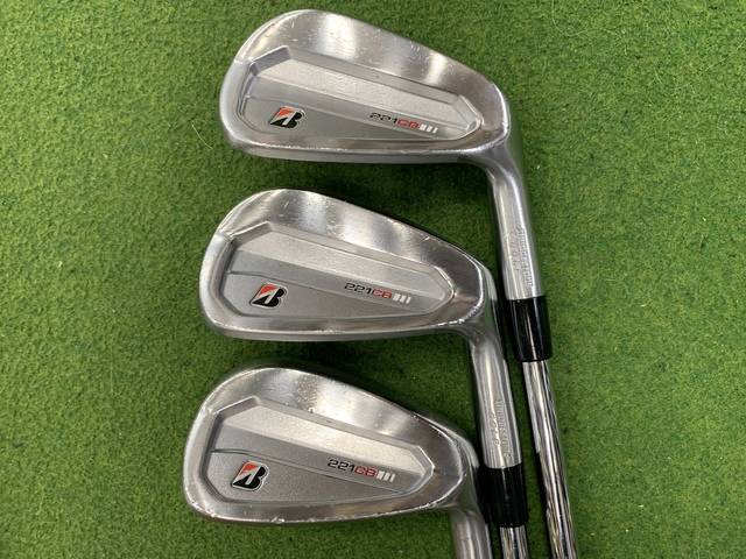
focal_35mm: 26
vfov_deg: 53.1
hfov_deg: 67.3
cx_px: 373
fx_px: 560
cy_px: 280
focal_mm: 4.25
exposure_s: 1/60
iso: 125
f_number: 1.8
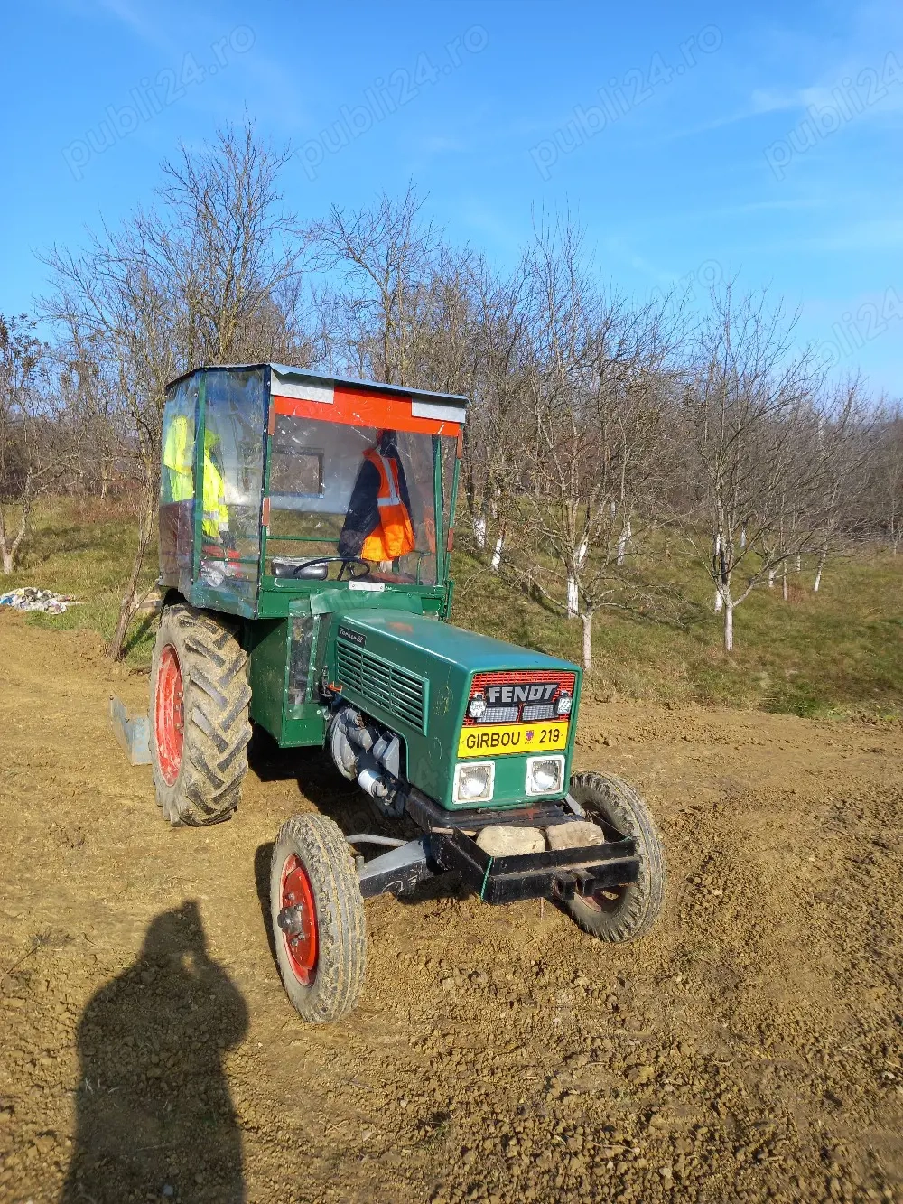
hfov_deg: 54.9
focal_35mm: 25
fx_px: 869
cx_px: 452
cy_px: 602
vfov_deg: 69.4
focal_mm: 4.6
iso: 25
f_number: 2
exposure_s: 1/500
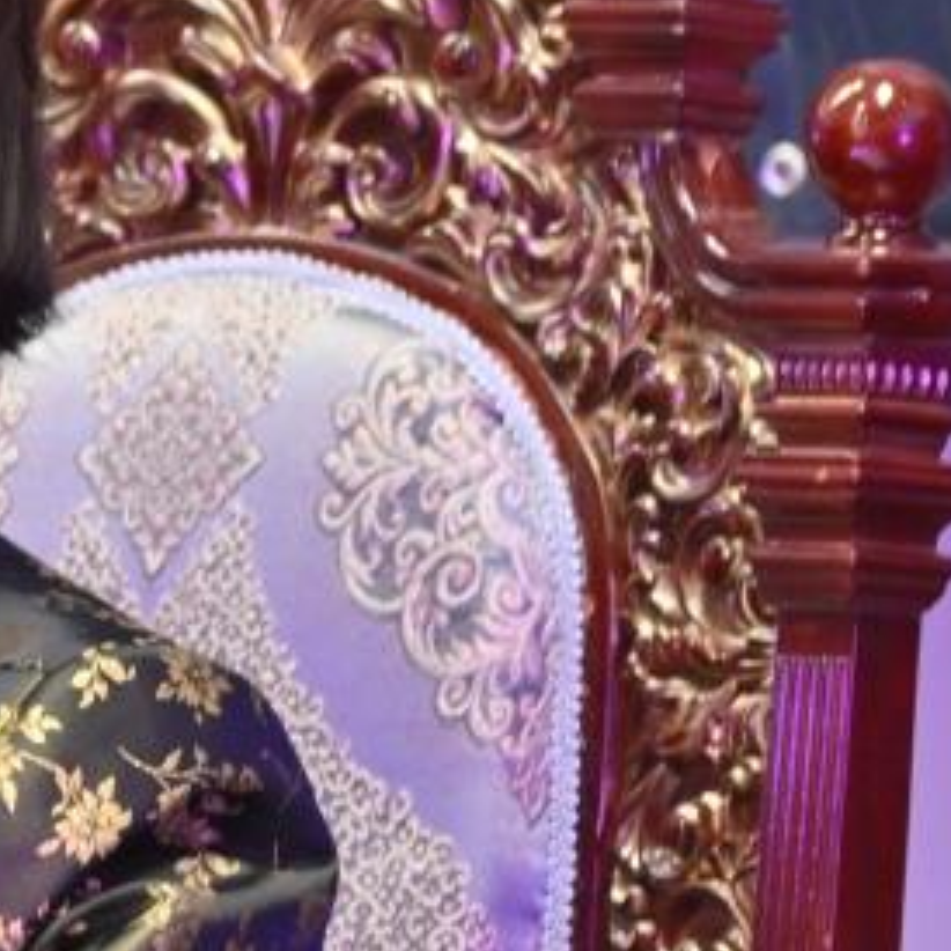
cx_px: -260
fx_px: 17779
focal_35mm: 572
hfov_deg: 3.1
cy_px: 531
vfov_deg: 3.1
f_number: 4.5
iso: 640
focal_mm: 120
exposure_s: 1/125
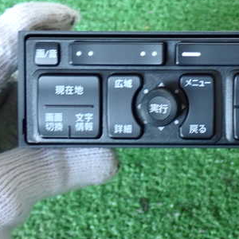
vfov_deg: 20.8
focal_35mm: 83
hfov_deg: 20.4
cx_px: 217
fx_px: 648
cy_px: 84
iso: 800
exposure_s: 1/25
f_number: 3.1
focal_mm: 8.4
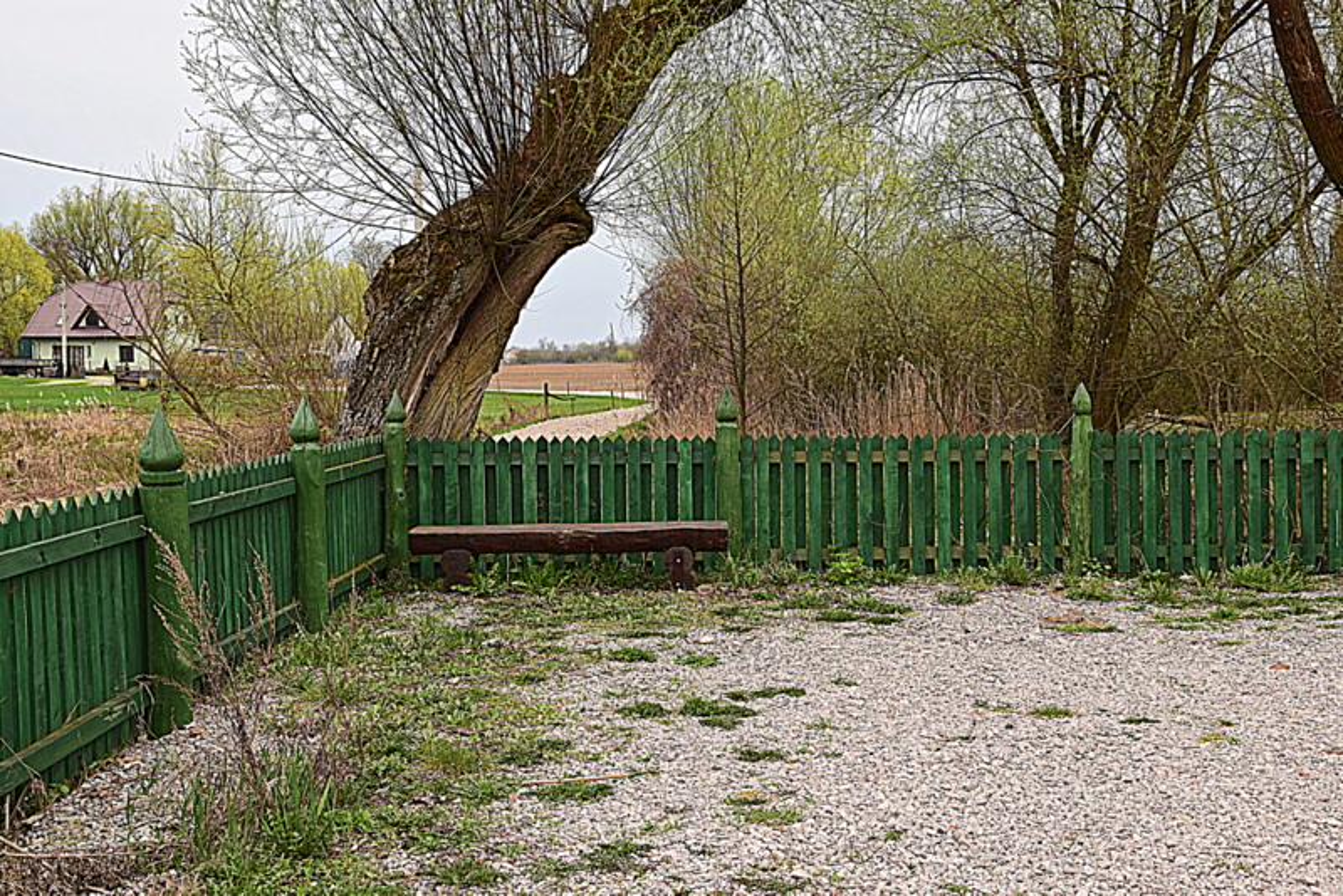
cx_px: 672
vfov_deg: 29.9
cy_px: 448
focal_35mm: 45
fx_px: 1679
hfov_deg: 43.6
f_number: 8
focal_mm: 30
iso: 400
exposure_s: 1/60
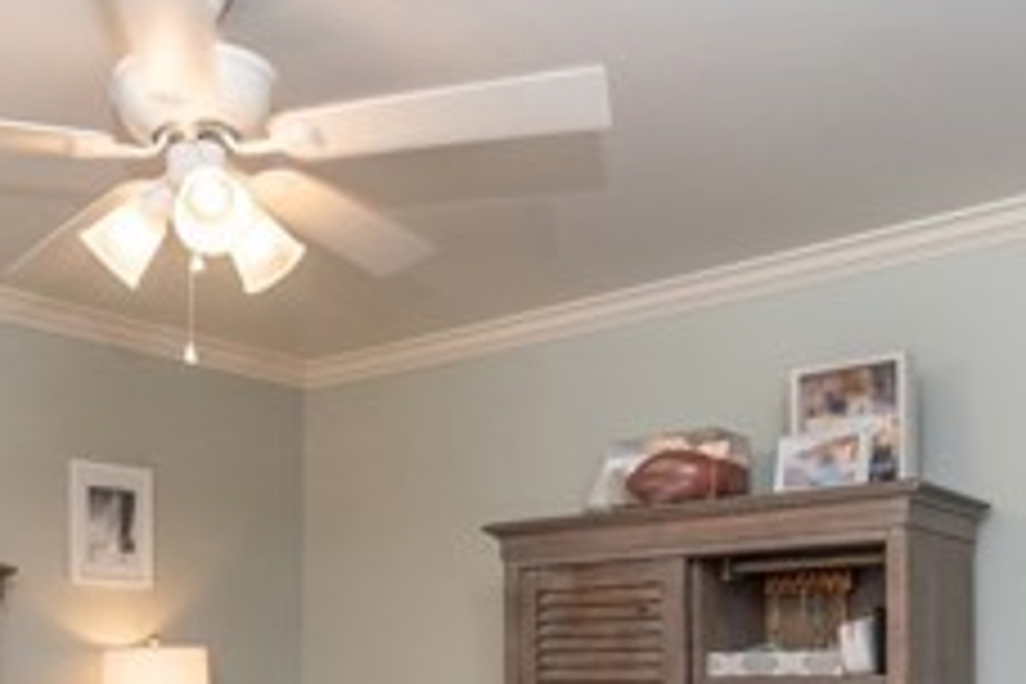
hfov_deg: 42.7
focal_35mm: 45
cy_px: 727
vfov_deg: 27.6
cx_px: 306
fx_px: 1282
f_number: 8
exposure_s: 1/60
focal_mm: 16
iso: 100
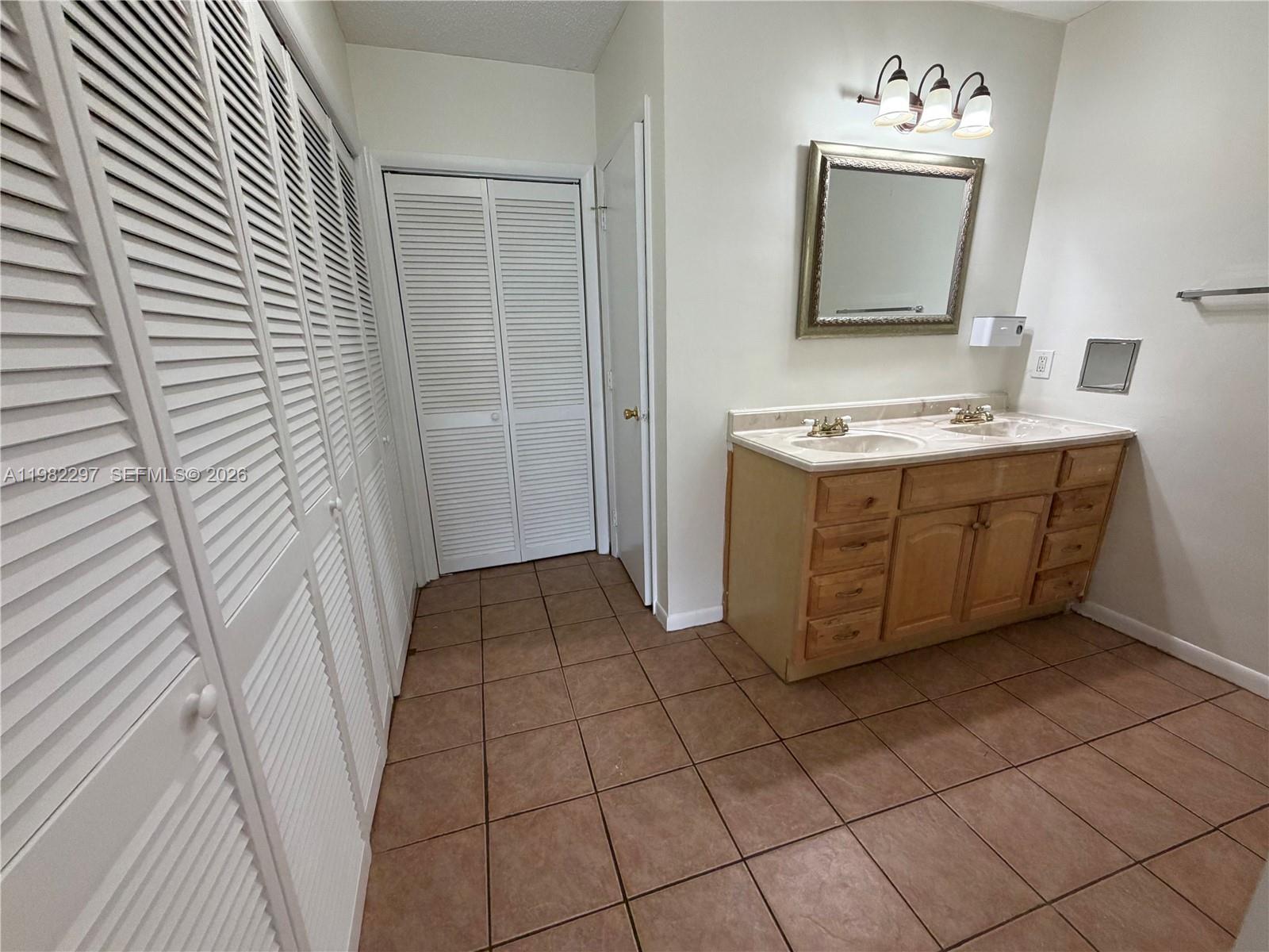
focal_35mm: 14
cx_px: 634
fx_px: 513
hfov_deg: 102.1
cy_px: 476
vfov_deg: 85.7
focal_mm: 2.22
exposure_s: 1/120
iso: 320
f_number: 2.2
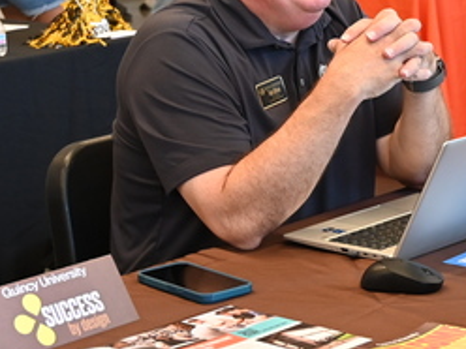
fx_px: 1656
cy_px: 67
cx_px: 466
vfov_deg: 12.0
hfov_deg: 15.7
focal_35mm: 123
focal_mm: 31
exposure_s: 1/125
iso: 1400
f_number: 4
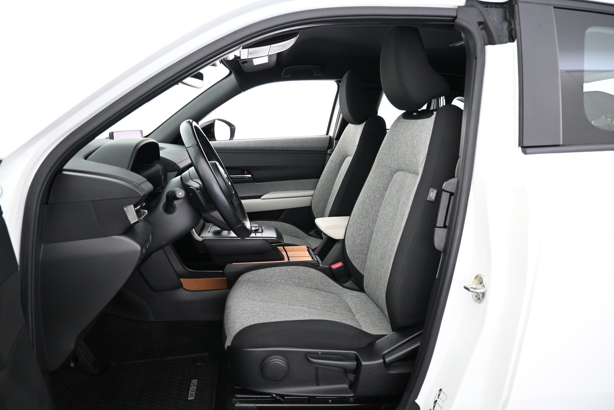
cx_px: 307
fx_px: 409
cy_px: 205
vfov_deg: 53.1
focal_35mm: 24
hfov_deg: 73.7
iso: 1600
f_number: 3.5
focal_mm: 16
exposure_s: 1/25
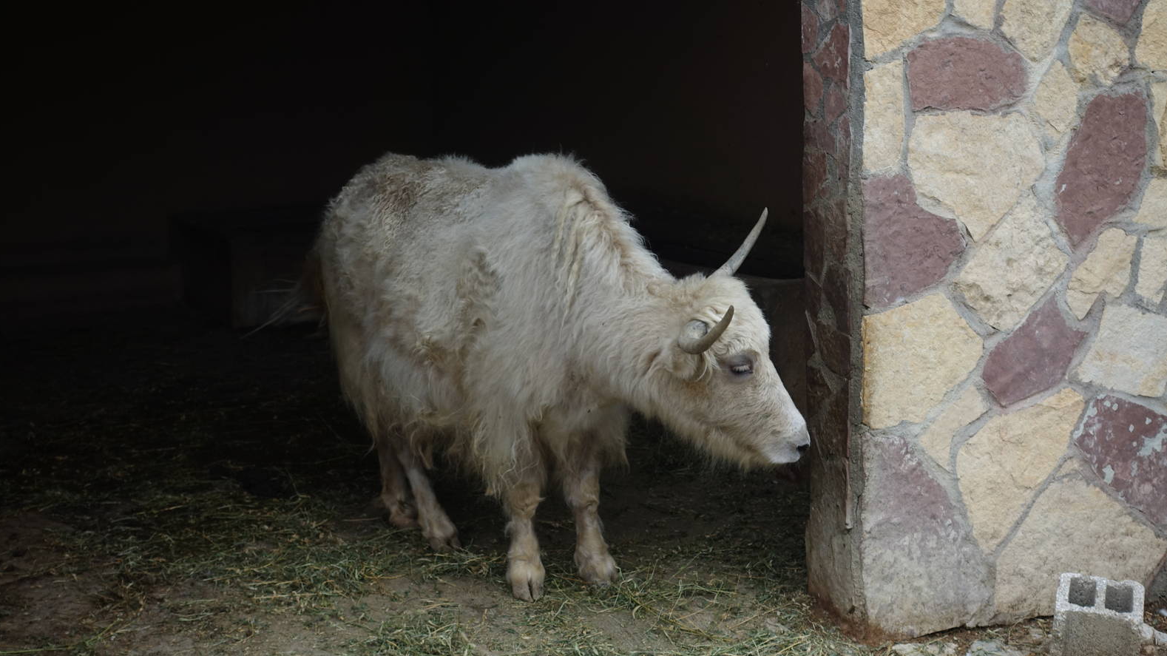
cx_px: 586
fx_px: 2104
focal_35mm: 68
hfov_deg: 31.0
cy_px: 306
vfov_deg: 17.7
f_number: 4
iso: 125
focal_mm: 23.34
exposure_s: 1/160
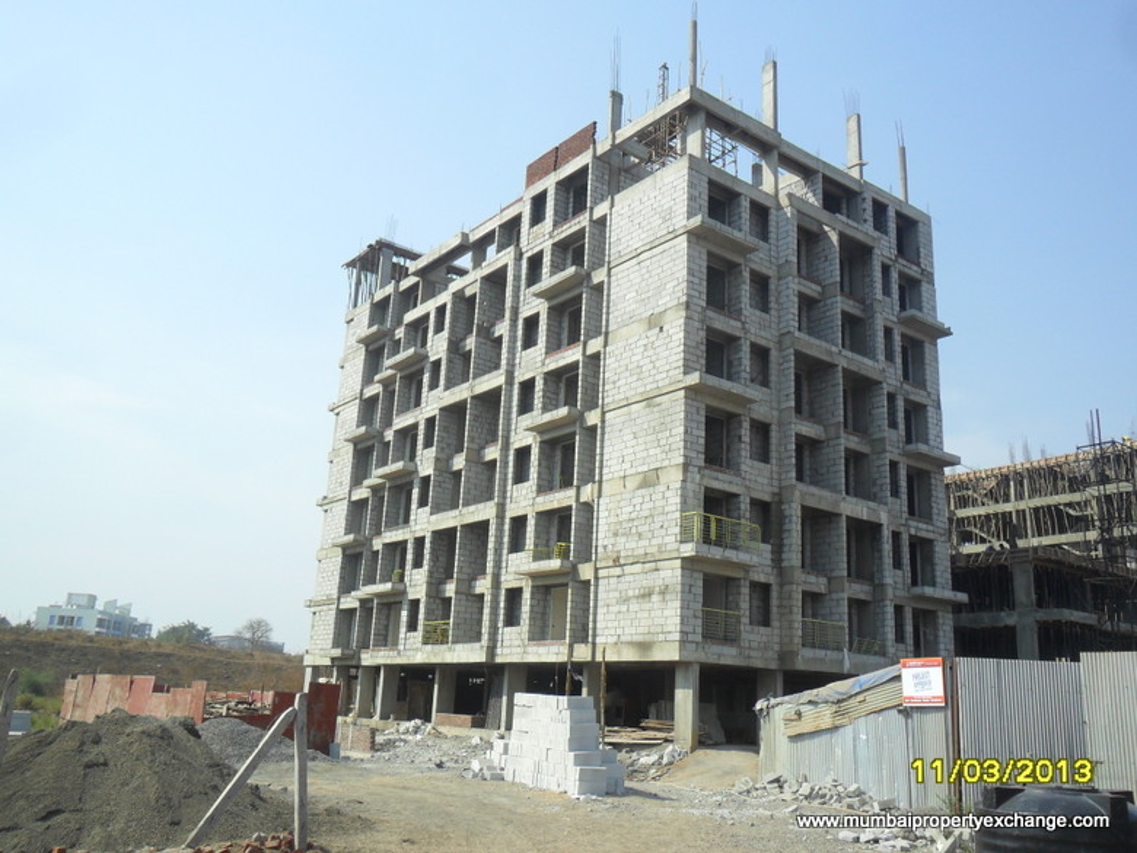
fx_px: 1051
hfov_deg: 56.8
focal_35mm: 32
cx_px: 568
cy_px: 426
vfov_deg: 44.2
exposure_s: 1/1000
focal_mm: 5.7
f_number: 3.7
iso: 100
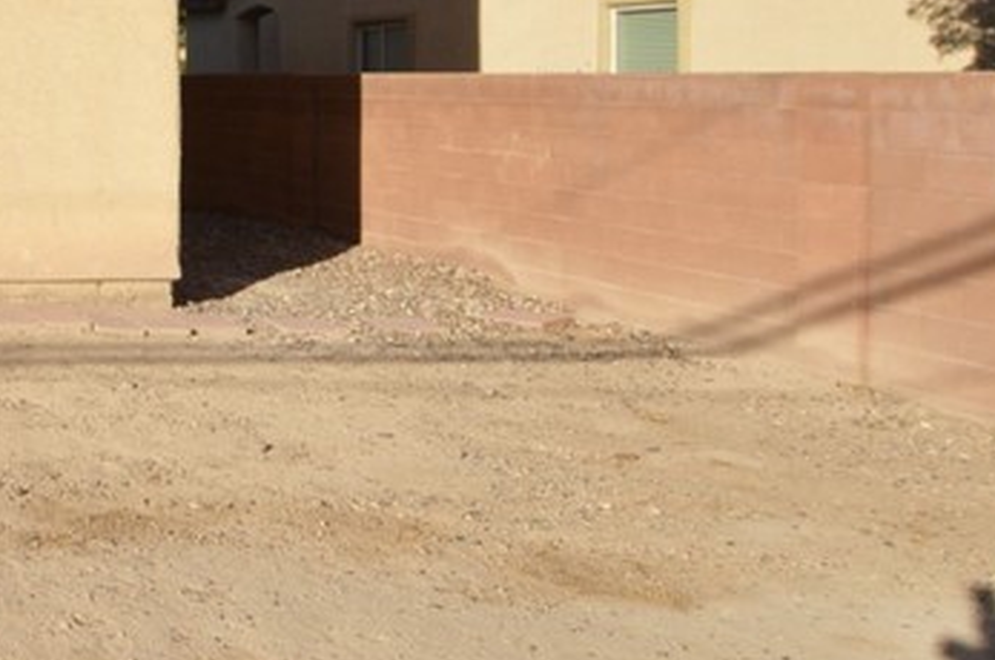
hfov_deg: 30.2
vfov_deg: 27.8
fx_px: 1297
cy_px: 115
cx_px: -389
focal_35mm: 47
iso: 100
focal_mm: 10
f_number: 10
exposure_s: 1/200
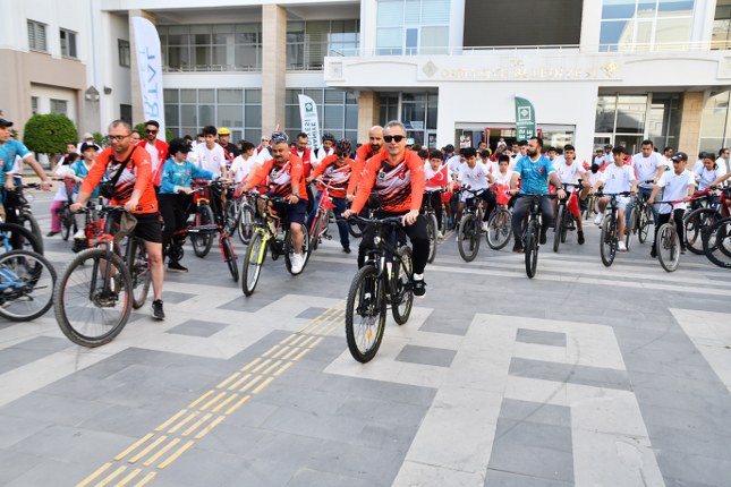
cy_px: 244
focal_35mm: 31
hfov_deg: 60.3
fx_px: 629
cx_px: 366
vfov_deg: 42.3
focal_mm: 31
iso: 1000
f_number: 11
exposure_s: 1/160
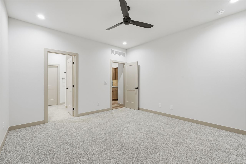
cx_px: 123
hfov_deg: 95.0
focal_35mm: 16
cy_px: 82
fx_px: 113
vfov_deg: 72.0
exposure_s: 1/60
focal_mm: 16.5
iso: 250
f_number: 9
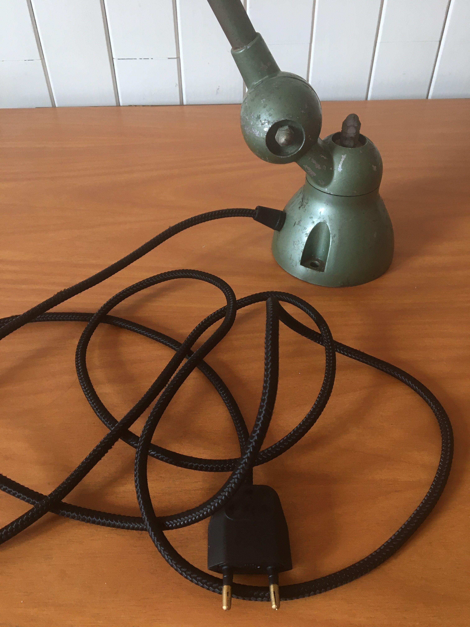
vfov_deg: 61.7
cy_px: 314
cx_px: 235
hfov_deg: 48.2
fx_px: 525
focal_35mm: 29
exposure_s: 1/33
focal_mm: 4.15
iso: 50
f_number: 2.2
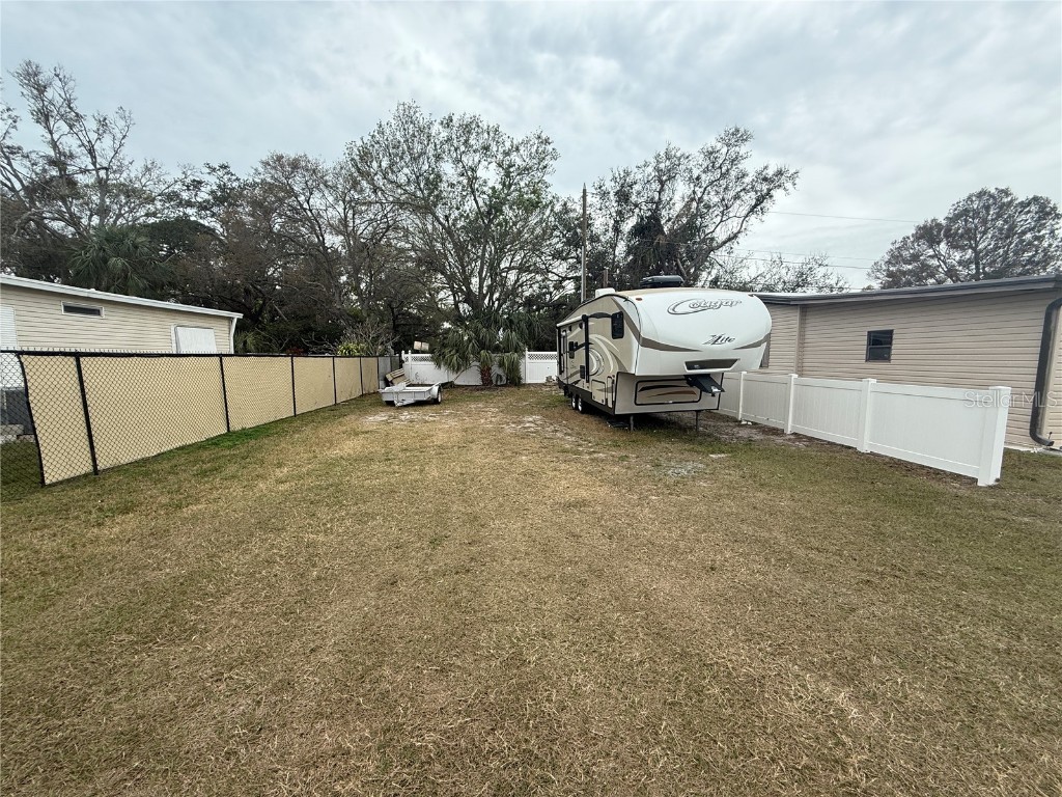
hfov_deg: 102.1
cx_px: 531
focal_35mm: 14
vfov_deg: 85.7
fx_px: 430
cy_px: 398
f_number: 2.2
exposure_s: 1/686
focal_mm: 2.22
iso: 50
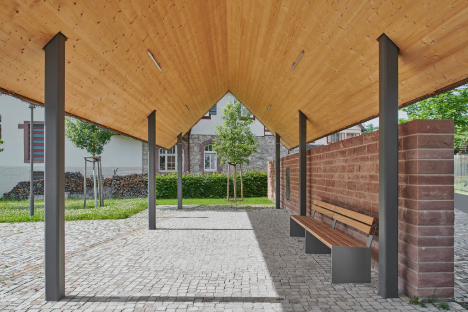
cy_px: 156
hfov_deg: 73.8
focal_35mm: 24
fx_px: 312
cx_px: 234
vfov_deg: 53.1
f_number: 8
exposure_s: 1/60
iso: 100
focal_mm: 24
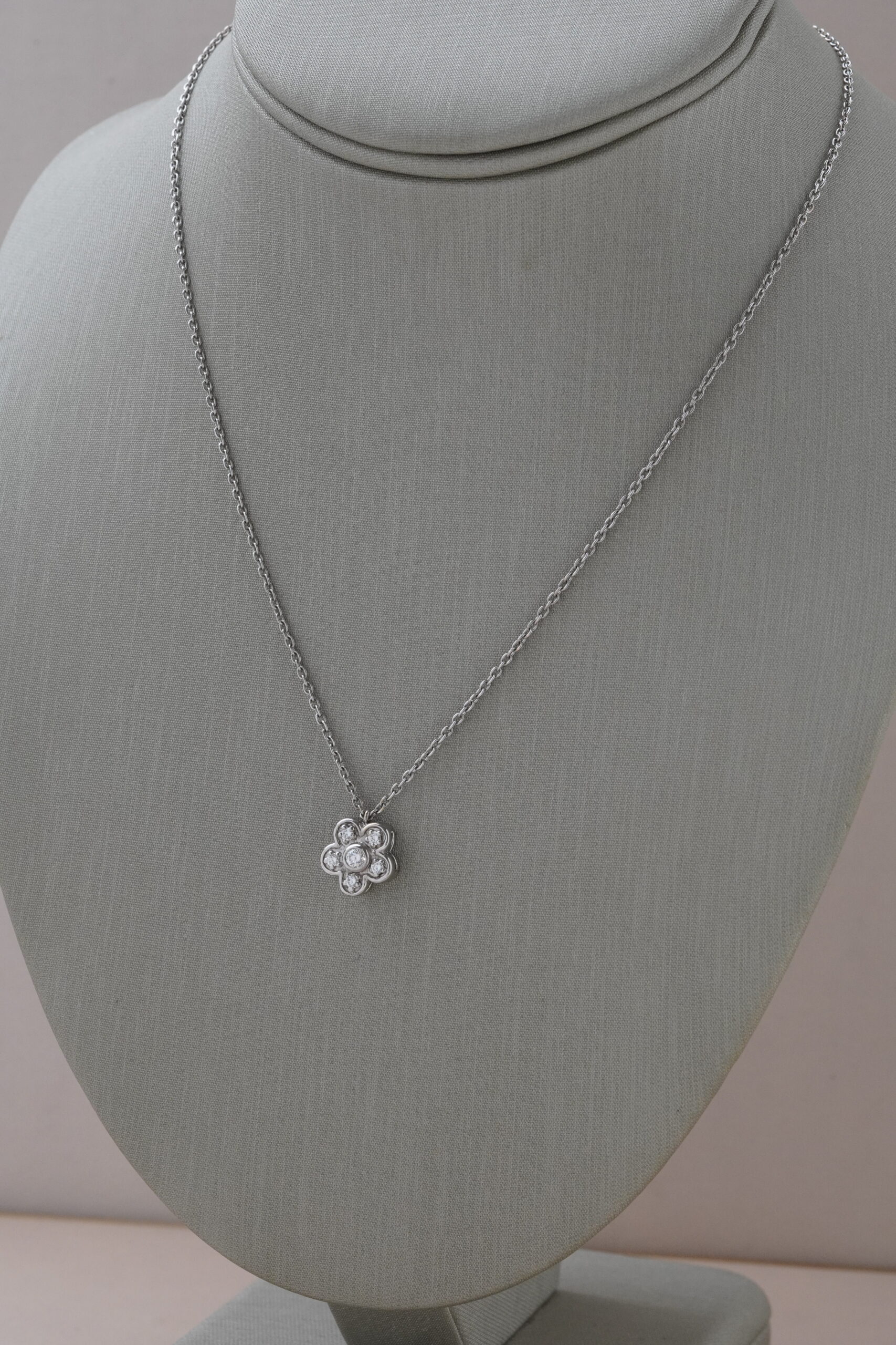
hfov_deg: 13.0
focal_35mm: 105
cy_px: 672
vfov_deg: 19.5
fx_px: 3919
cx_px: 448
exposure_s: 1/125
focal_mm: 70
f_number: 11
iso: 1000
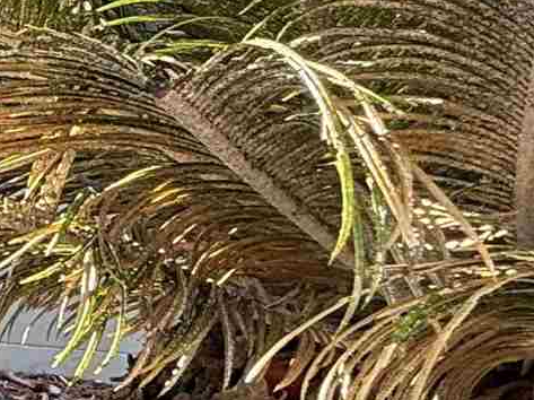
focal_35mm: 91
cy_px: 169
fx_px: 1403
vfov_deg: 16.2
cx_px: -711
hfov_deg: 14.7
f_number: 2.2
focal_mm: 2.22
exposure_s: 1/106
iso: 40
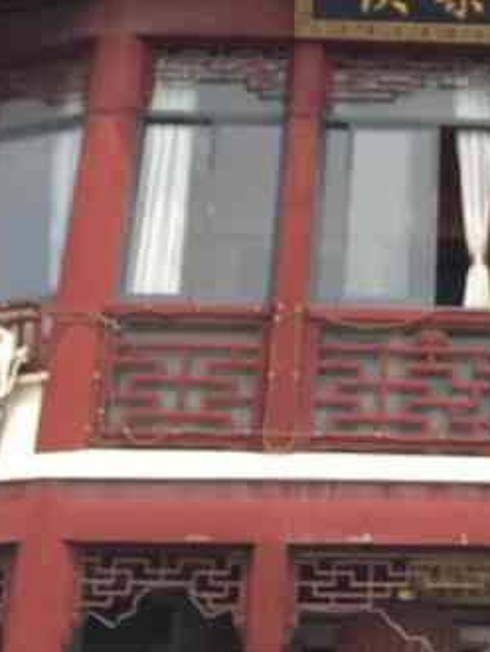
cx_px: 480
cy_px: -125
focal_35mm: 82
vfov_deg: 22.1
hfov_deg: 17.6
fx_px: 1546
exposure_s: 1/860
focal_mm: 4.15
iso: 32
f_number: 2.2
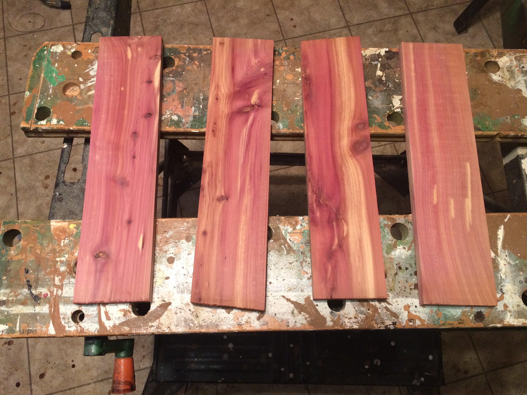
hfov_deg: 61.7
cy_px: 198
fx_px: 442
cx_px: 264
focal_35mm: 29
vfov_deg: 48.2
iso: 160
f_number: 2.2
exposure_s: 1/30
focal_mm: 4.15
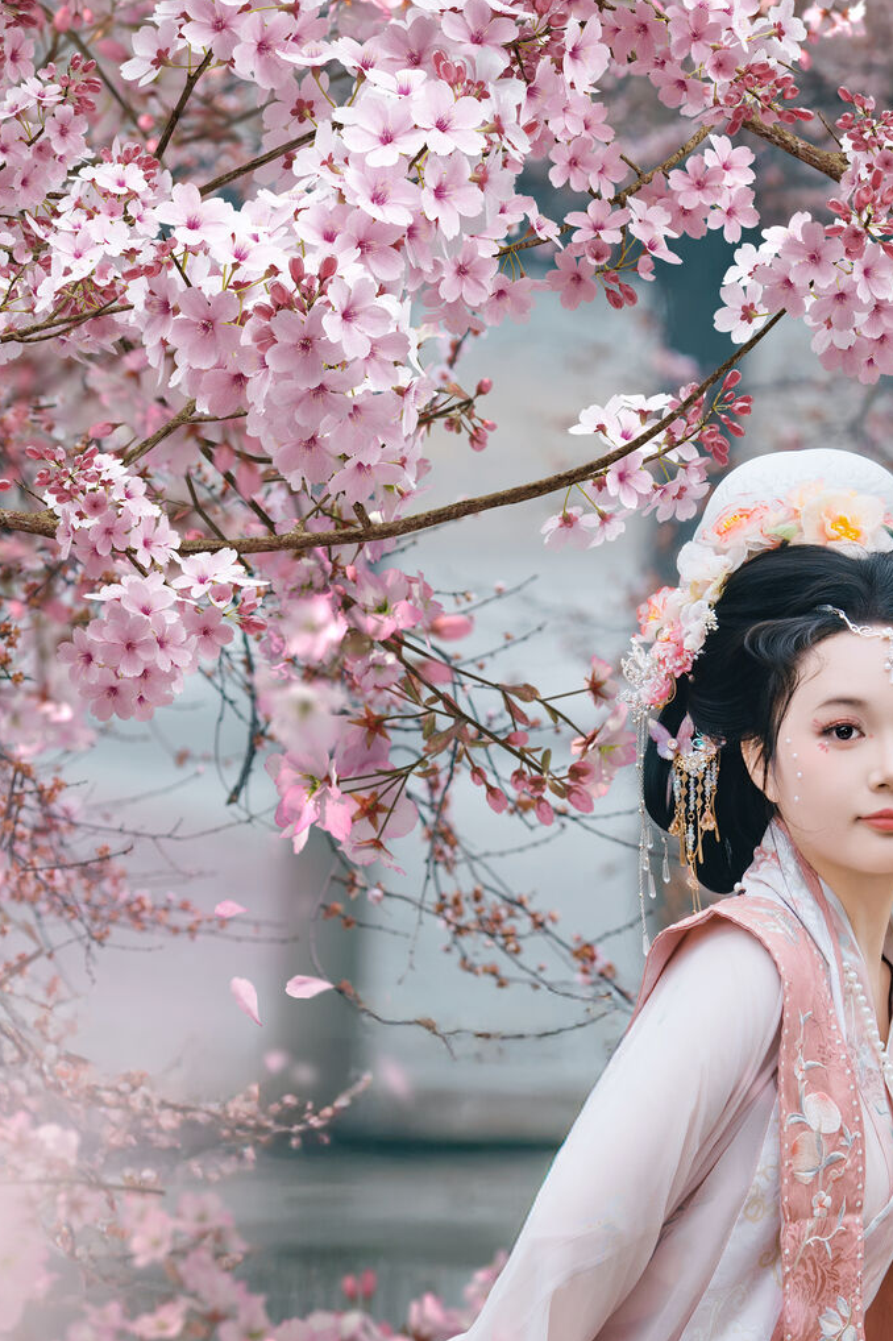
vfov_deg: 8.7
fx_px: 8824
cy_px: 1022
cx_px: 668
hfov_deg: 5.8
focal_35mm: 237
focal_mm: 135
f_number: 4
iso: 100
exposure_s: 1/125
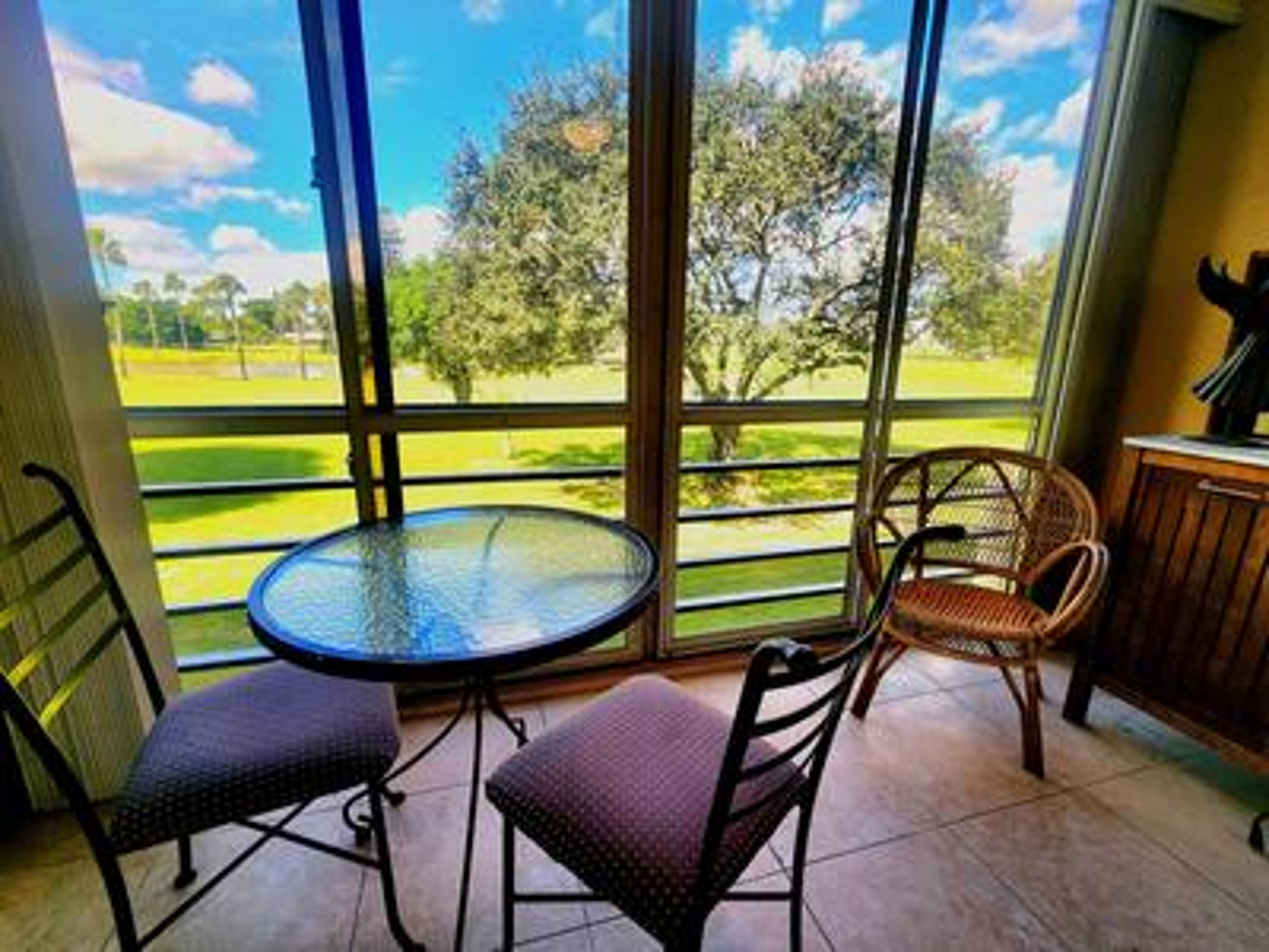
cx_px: 634
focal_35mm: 13
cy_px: 476
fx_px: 477
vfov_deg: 89.9
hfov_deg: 106.2
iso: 80
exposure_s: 1/120
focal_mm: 2.2
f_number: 2.2
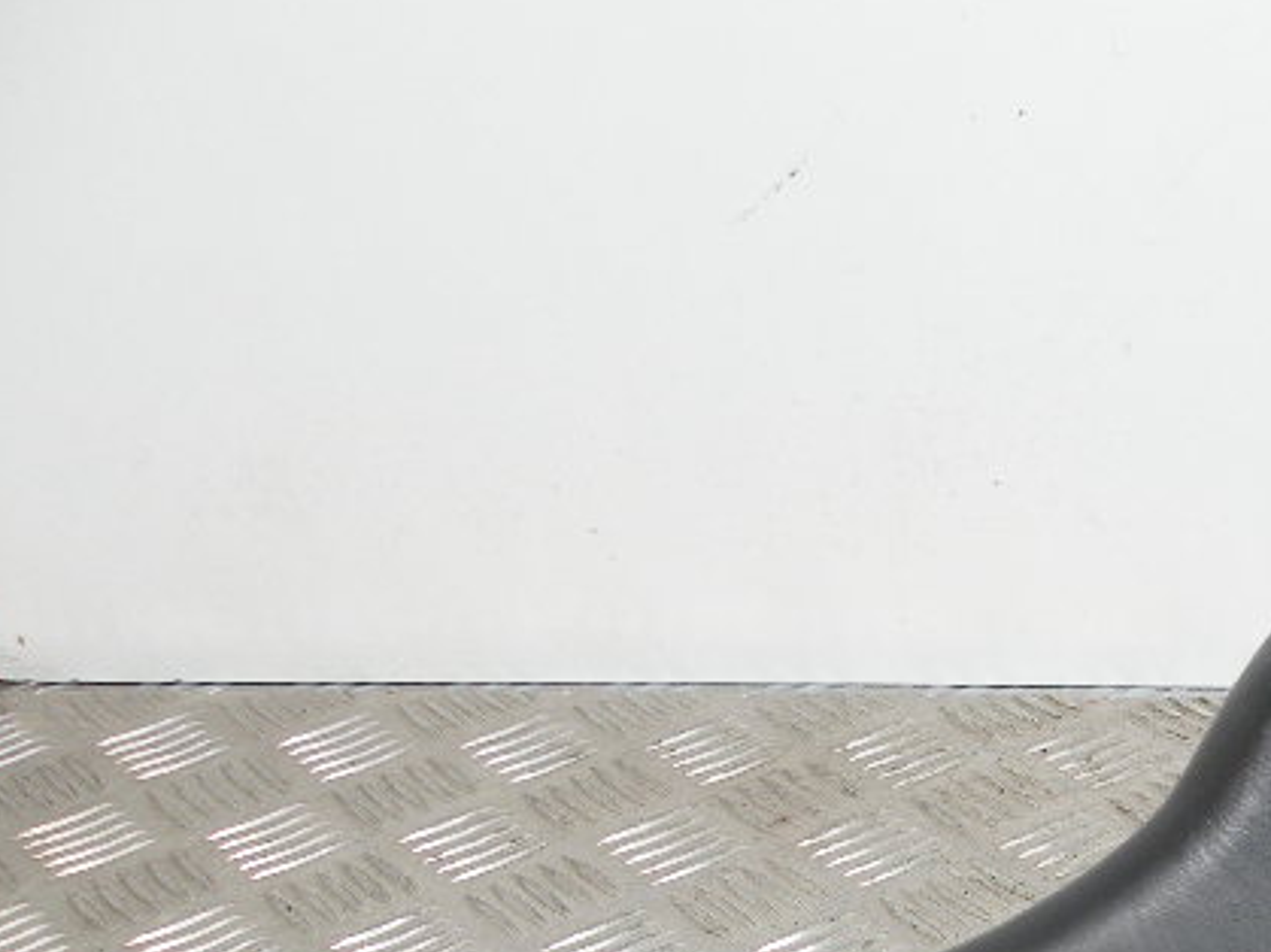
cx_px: 1374
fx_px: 2423
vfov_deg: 21.2
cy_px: 1022
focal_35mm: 66
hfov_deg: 27.1
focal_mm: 4.7
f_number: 2.8
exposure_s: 1/77
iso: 90
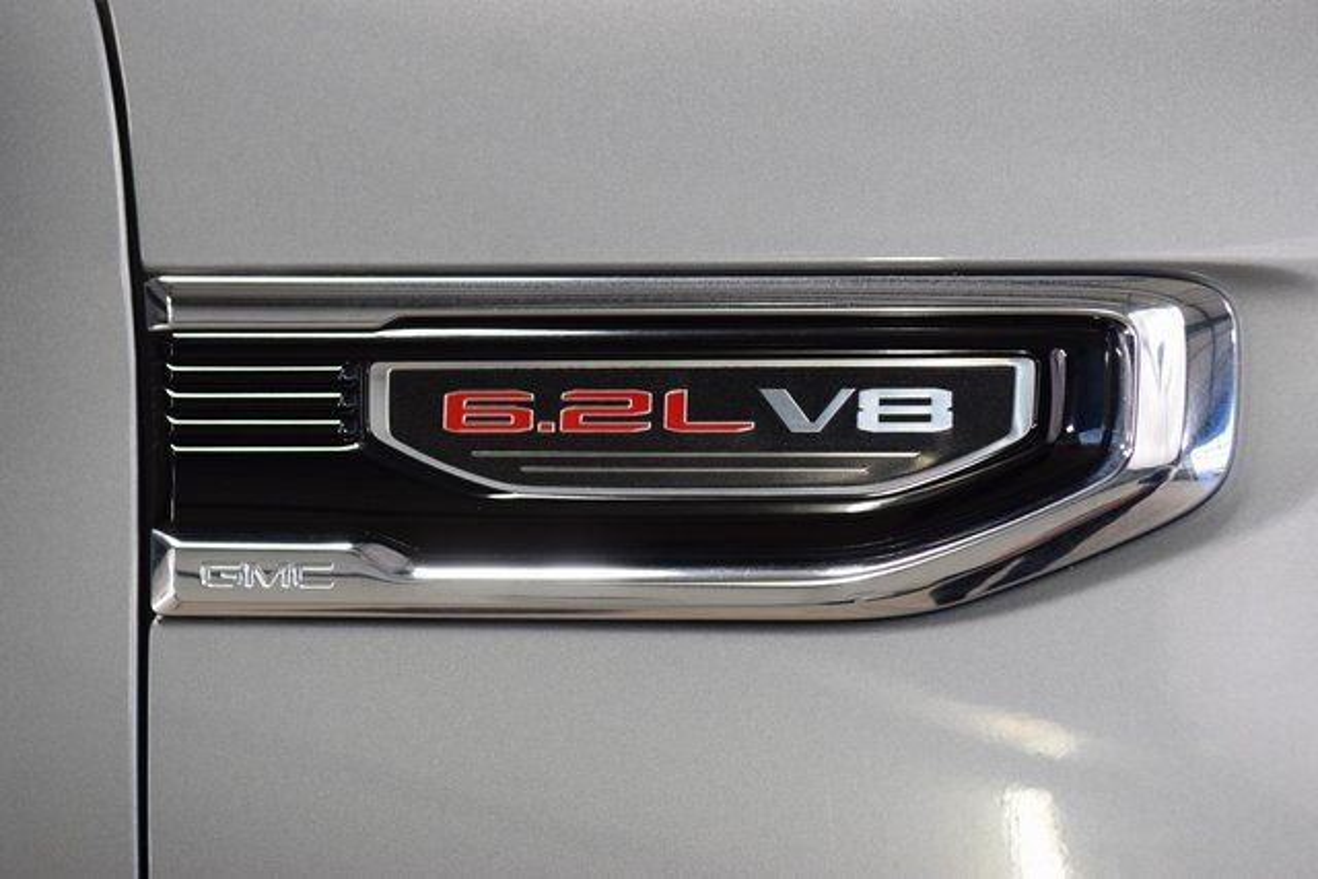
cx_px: 659
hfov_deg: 19.5
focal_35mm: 105
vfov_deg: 13.0
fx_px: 3845
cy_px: 440
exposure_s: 1/125
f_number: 4.5
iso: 1600
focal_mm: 70
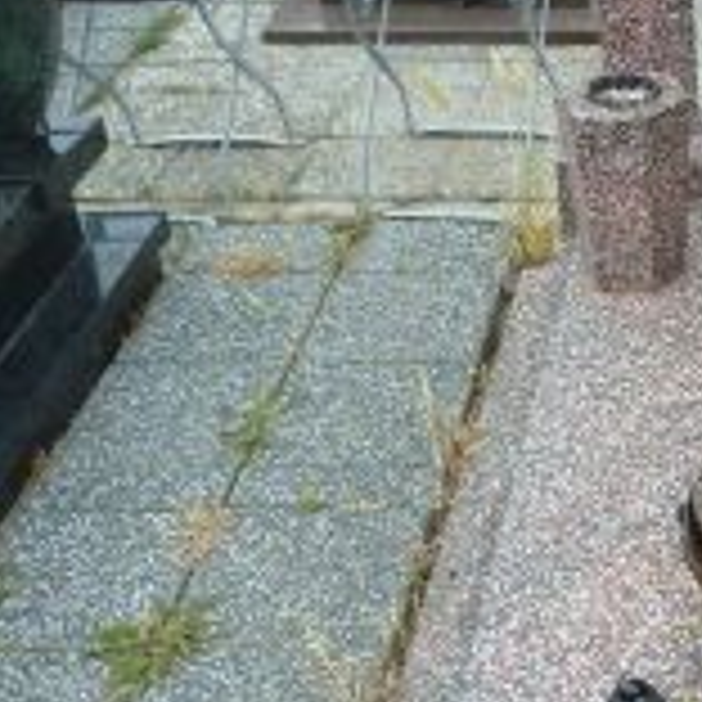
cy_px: 441
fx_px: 1560
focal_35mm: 68
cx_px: 806
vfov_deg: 25.3
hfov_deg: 23.5
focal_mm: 4.1
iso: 80
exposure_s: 1/80
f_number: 3.3
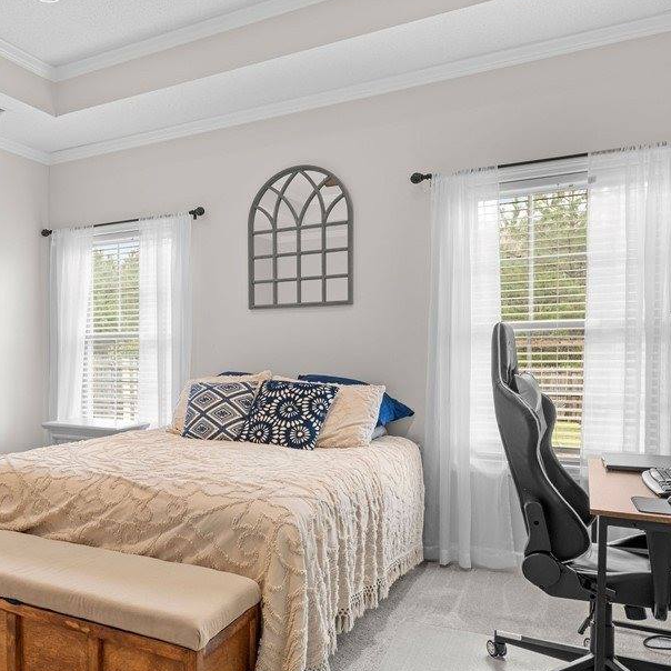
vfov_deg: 54.8
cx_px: 156
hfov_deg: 52.1
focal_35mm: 29
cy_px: 373
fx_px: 646
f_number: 8
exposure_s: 1/2.5
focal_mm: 19.3
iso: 250
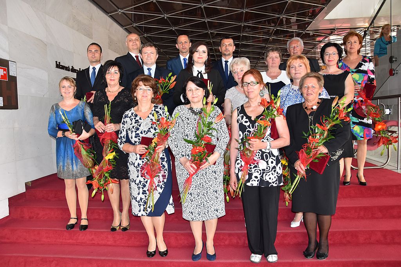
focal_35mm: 27
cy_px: 134
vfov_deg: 47.9
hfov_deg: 67.4
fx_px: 301
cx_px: 200
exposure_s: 1/80
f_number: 4.5
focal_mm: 18
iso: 800
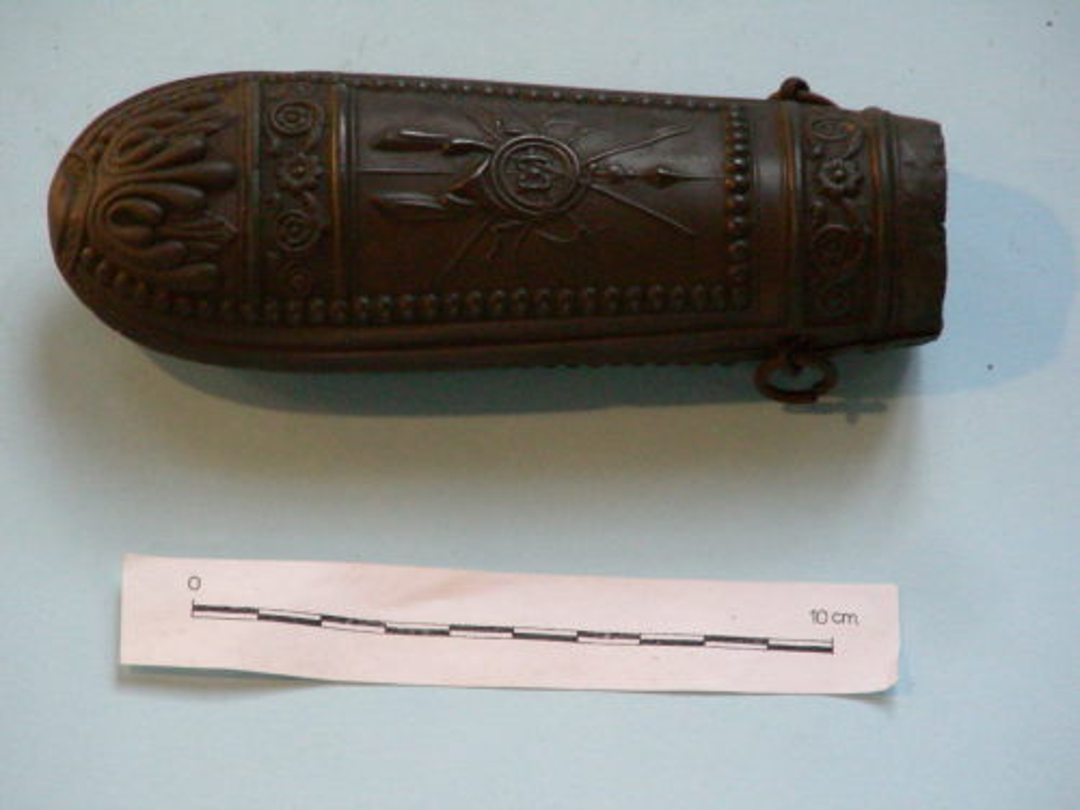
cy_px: 405
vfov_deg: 5.5
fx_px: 8393
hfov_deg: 7.4
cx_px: 540
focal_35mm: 269
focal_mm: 44.8
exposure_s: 1/360
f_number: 4
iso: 400
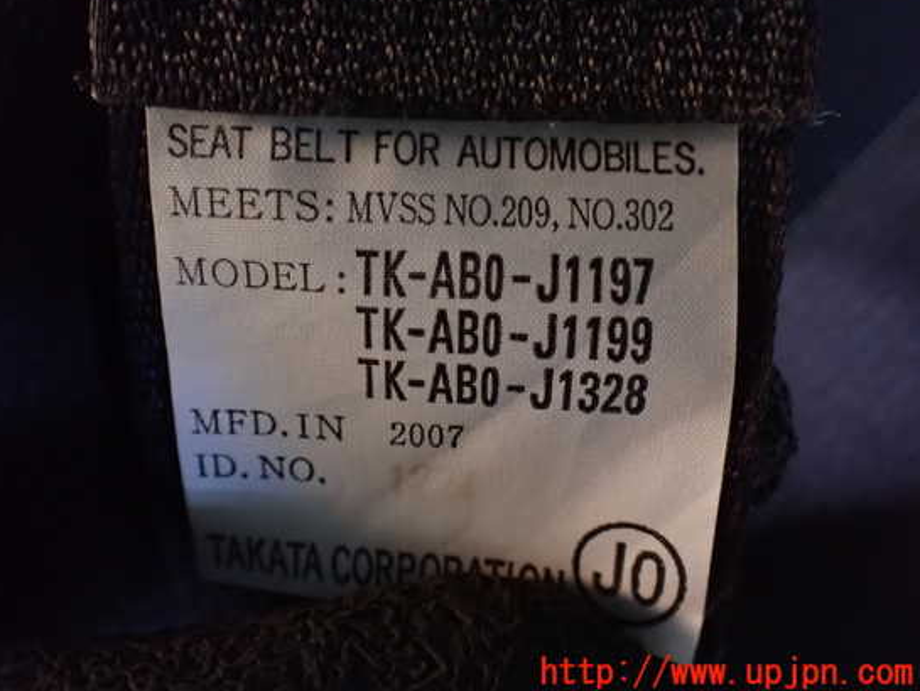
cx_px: 415
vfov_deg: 42.9
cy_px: 314
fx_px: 877
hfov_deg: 55.2
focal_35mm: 33
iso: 1250
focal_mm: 5.4
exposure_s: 1/30
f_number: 2.3
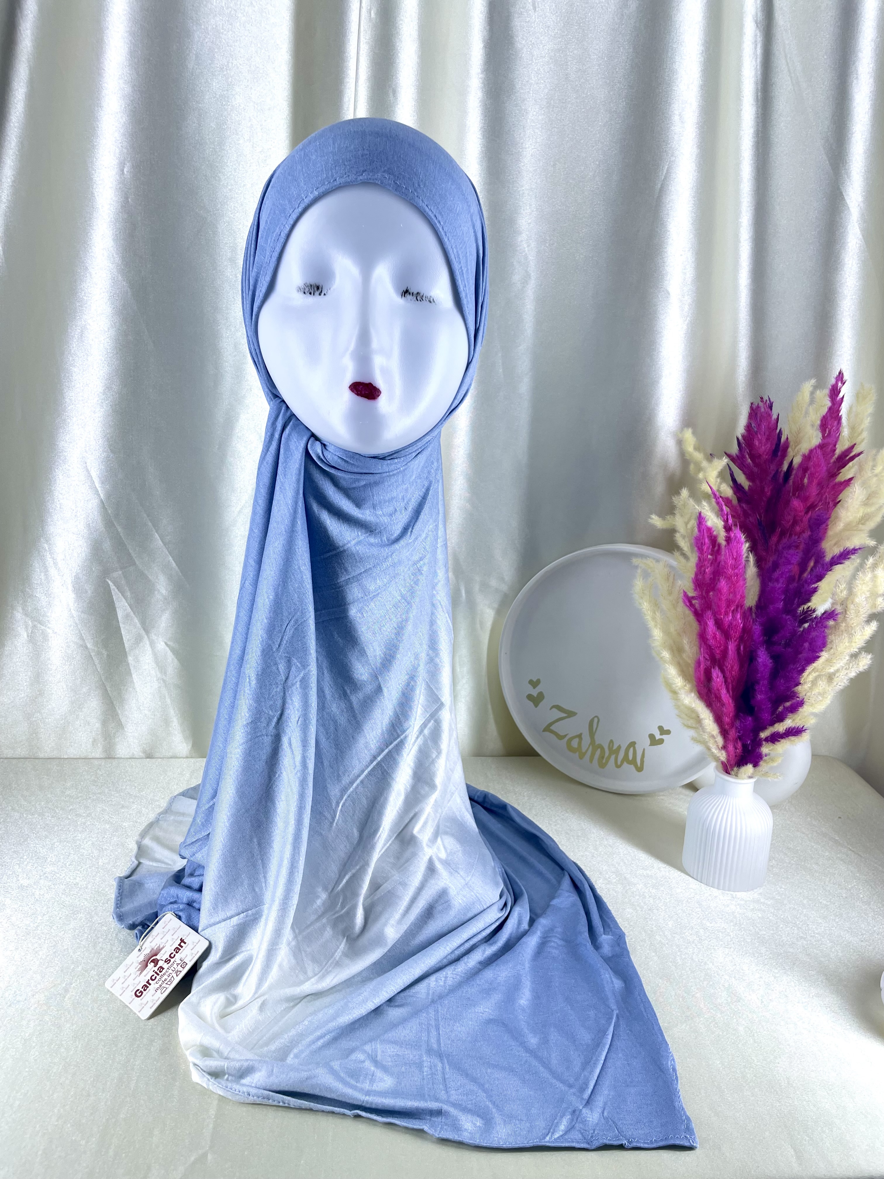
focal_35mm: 26
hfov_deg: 53.1
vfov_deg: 67.3
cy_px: 590
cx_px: 442
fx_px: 885
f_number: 1.6
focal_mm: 4.2
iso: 32
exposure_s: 1/146
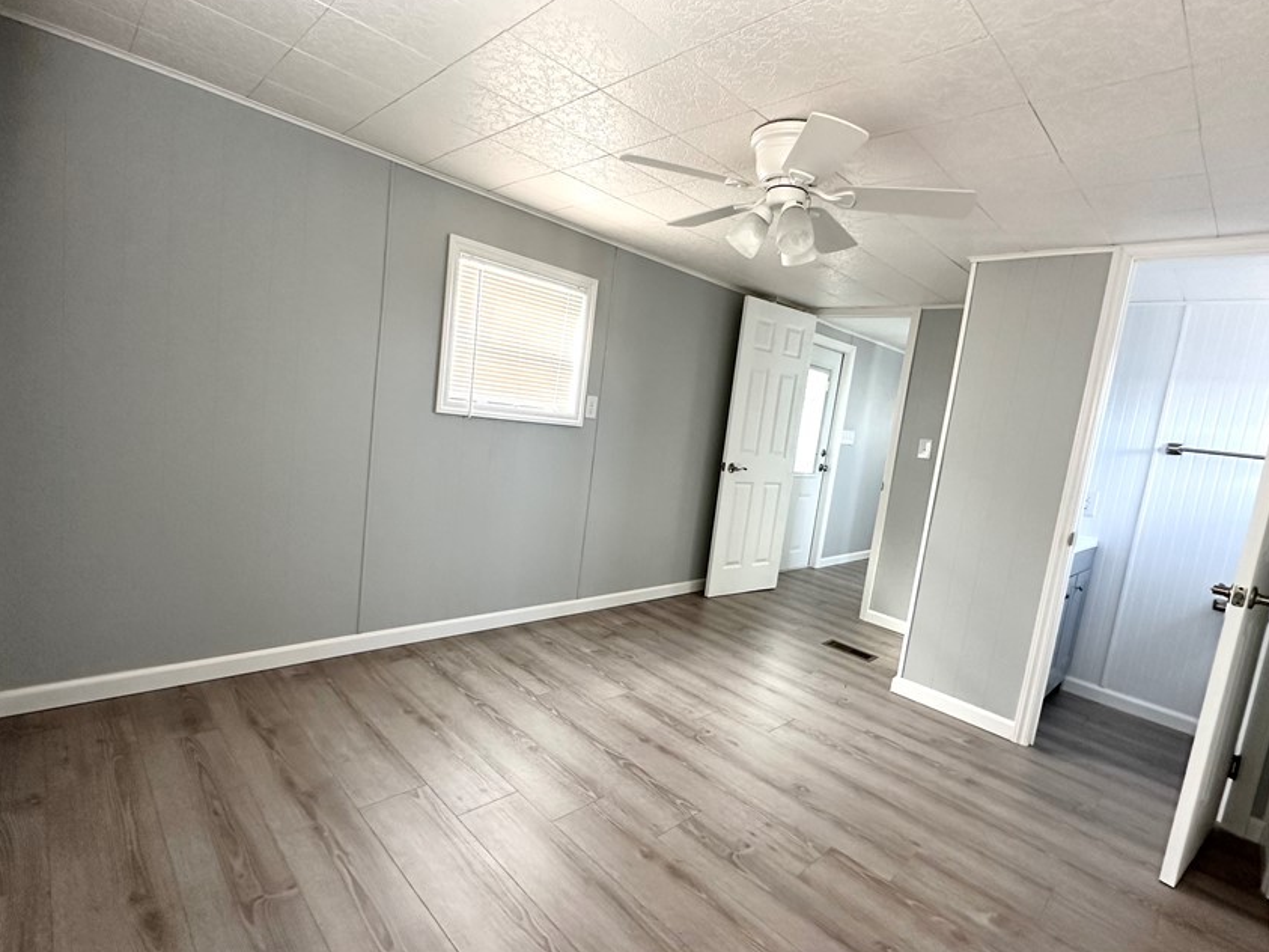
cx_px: 646
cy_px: 485
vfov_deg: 74.7
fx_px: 623
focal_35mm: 17
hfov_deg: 91.0
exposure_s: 1/60
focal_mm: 2.22
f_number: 2.2
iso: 250
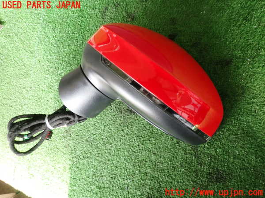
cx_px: 132
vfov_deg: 54.9
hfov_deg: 69.4
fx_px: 191
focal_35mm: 25
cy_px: 99
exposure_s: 1/60
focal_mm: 4.5
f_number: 2
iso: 160
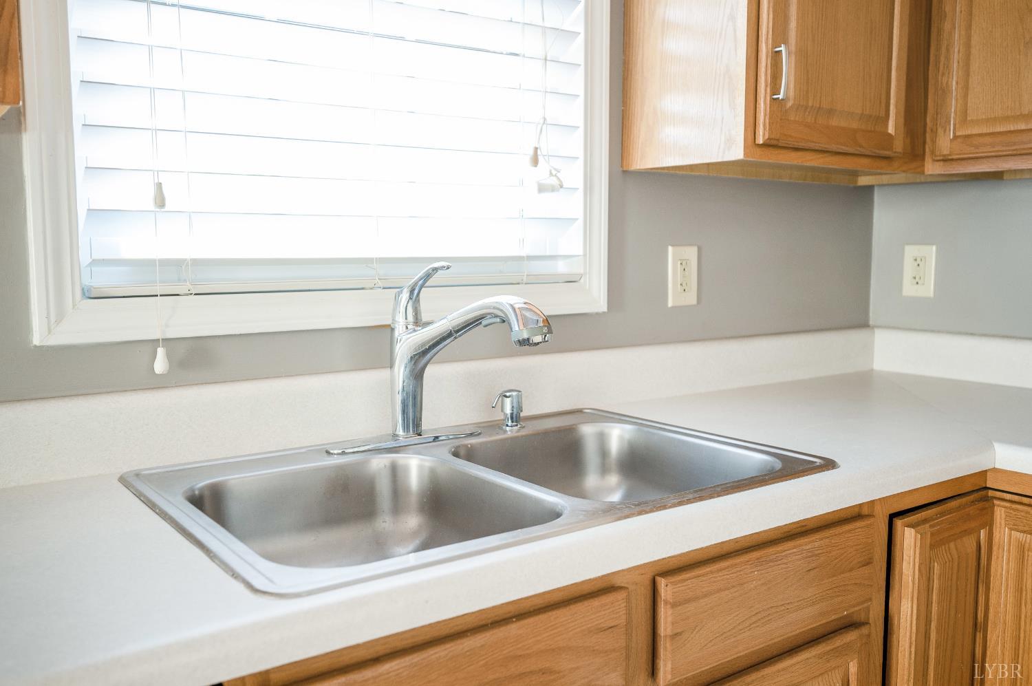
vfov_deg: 43.5
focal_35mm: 30
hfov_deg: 62.0
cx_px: 516
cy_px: 343
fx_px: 859
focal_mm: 30
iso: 400
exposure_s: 1/13
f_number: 4
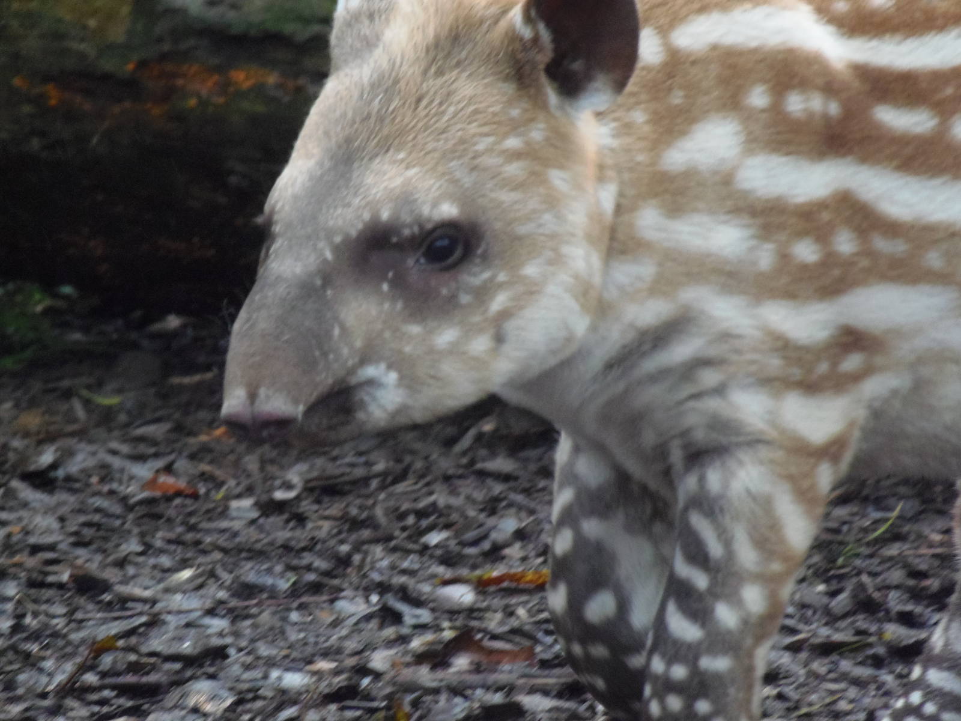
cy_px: 360
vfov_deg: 2.5
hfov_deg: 3.4
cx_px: 480
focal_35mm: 588
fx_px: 16324
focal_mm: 109
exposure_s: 1/160
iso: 400
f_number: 5
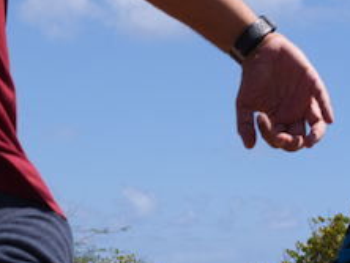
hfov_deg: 10.0
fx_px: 1974
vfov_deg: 7.6
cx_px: -46
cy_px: 292
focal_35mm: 195
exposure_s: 1/4400
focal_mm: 35
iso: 640
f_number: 5.6
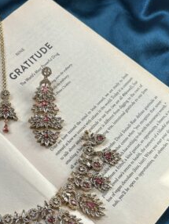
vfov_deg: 36.5
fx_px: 338
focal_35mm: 52
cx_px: 16
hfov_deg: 27.1
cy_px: 145
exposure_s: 1/284
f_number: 1.5
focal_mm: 5.7
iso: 40
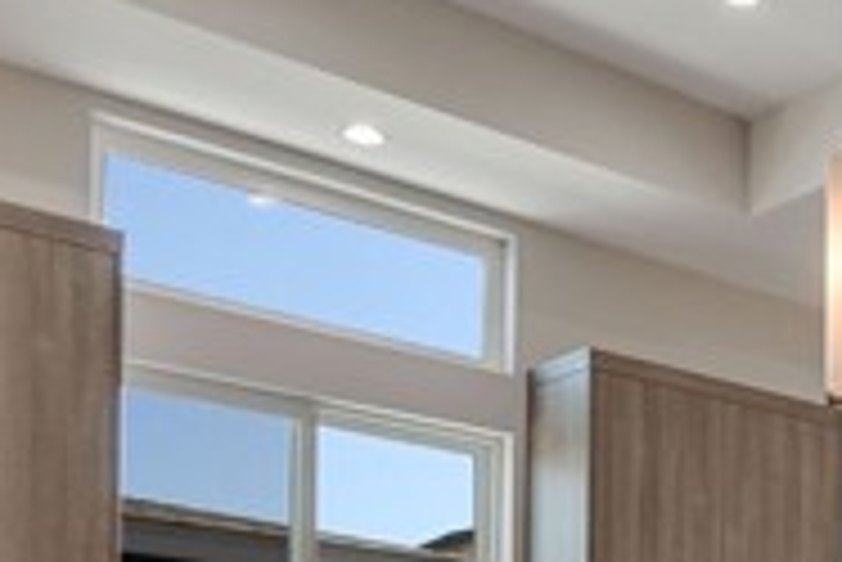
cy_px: 870
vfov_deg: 18.3
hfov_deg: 27.7
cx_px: 968
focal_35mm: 65
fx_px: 1521
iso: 1250
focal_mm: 13
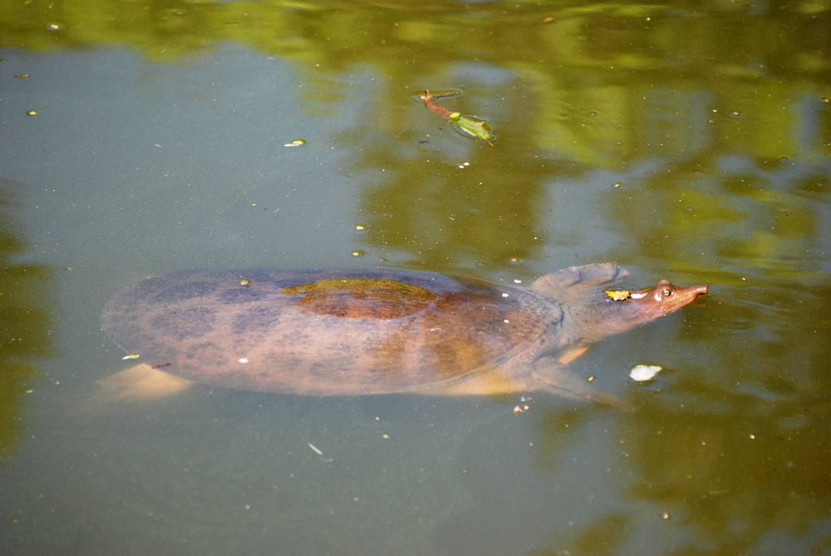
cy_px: 278
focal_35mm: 255
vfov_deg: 5.4
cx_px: 416
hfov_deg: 8.1
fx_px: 5893
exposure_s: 1/800
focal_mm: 170
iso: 400
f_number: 4.8
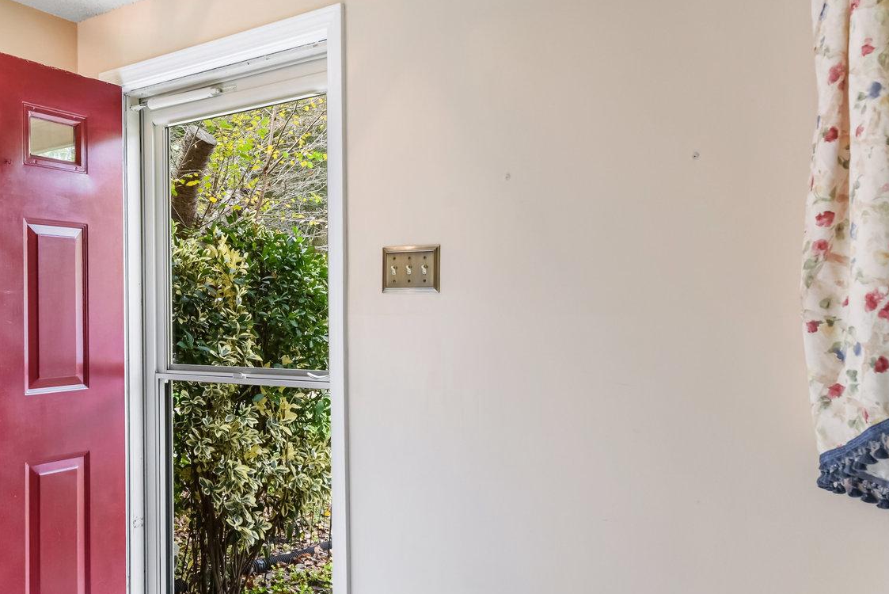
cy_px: 309
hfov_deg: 58.7
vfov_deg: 42.4
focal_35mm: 31
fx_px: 766
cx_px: 289
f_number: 8
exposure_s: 1/50
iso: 400
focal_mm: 17
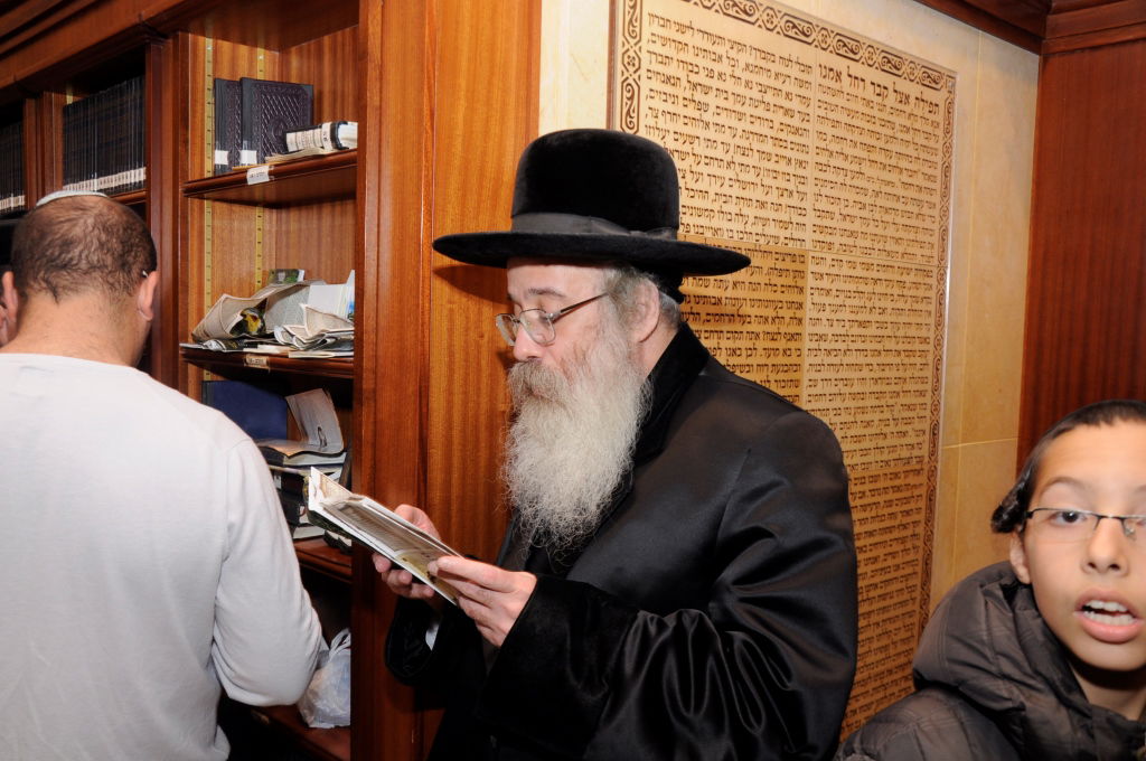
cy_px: 380
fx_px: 1049
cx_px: 573
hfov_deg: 57.3
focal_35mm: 33
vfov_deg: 39.9
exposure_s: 1/60
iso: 400
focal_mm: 22
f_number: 5.6
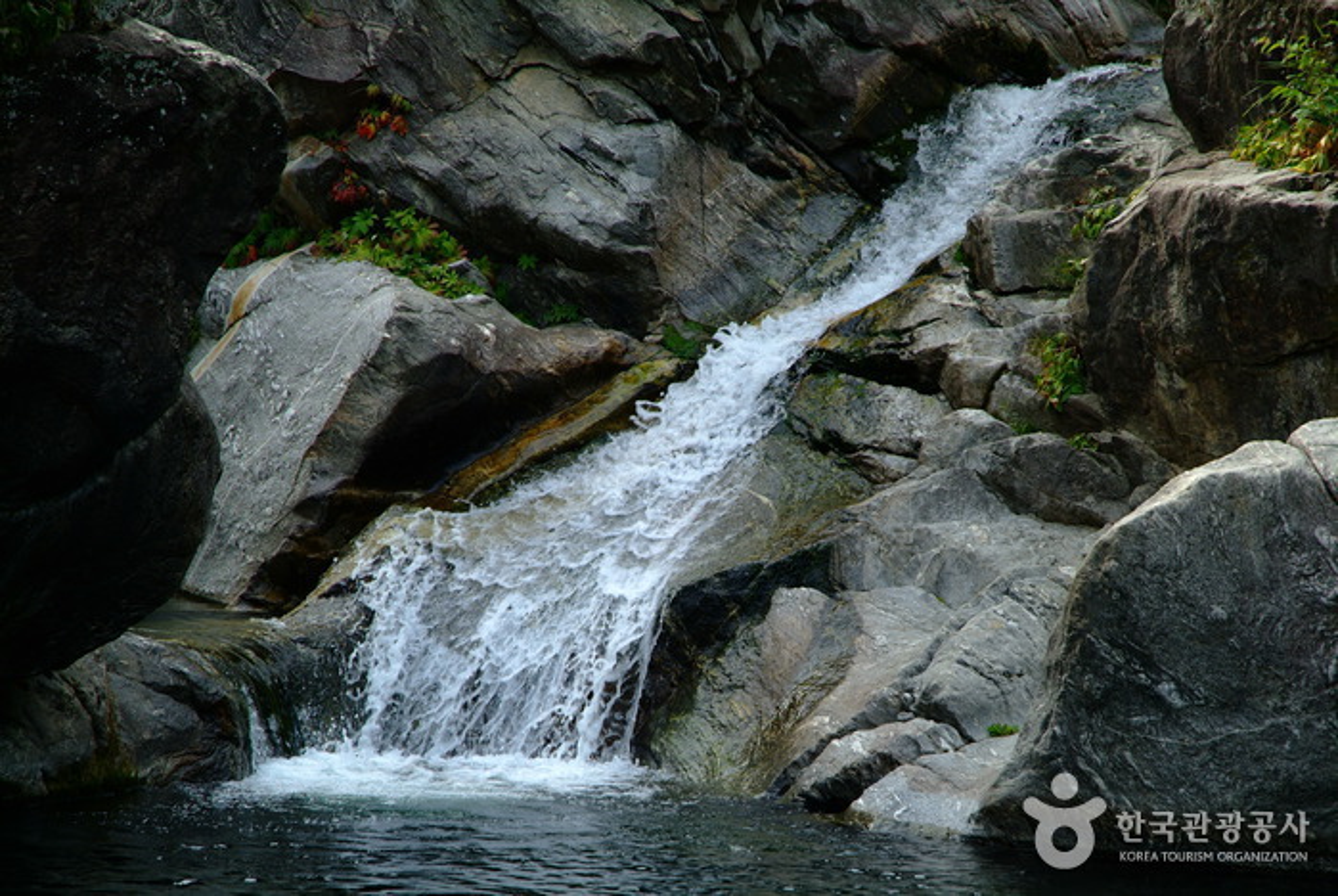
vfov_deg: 13.1
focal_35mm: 105
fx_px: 3907
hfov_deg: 19.4
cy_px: 448
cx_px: 669
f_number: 4.5
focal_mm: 70
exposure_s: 1/350
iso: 200
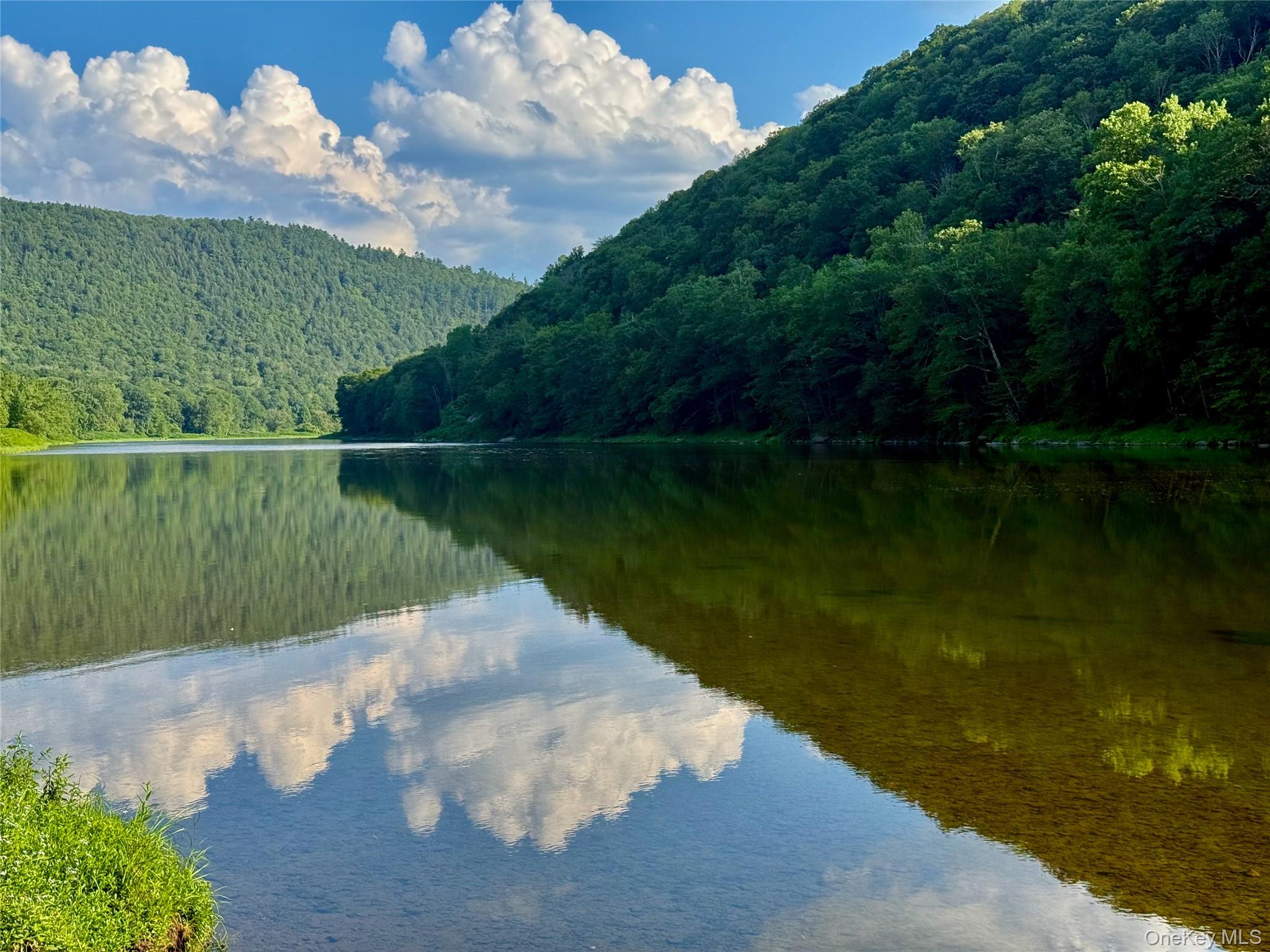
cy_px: 476
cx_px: 635
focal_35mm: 48
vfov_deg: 30.3
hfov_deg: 39.7
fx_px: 1761
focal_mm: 6.76
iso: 64
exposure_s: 1/2088
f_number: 1.78
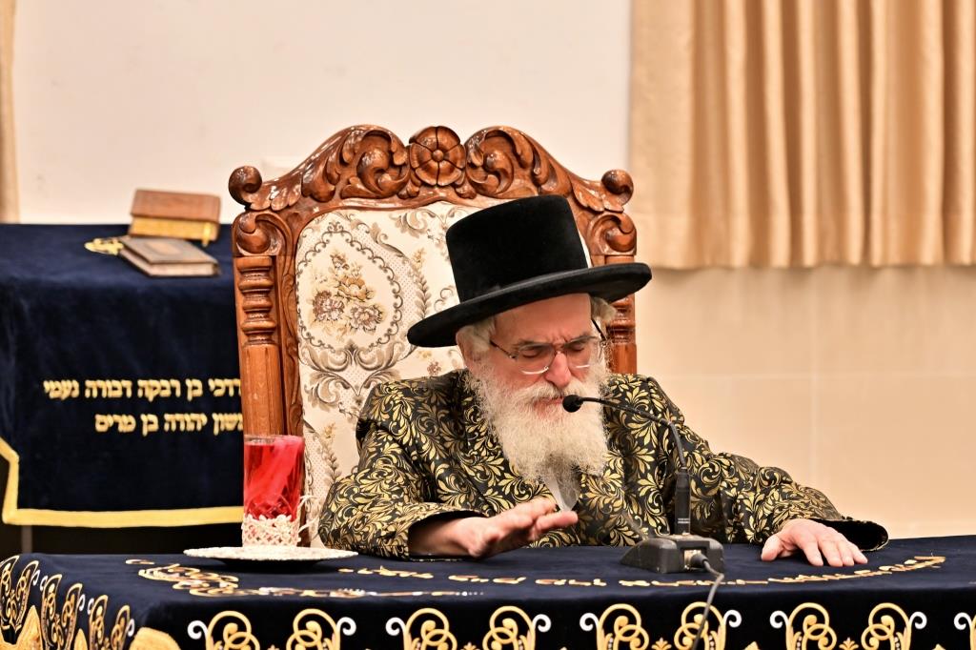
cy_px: 325
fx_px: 4878
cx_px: 488
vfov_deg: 7.6
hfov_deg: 11.4
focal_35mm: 180
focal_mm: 120
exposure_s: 1/125
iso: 640
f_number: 4
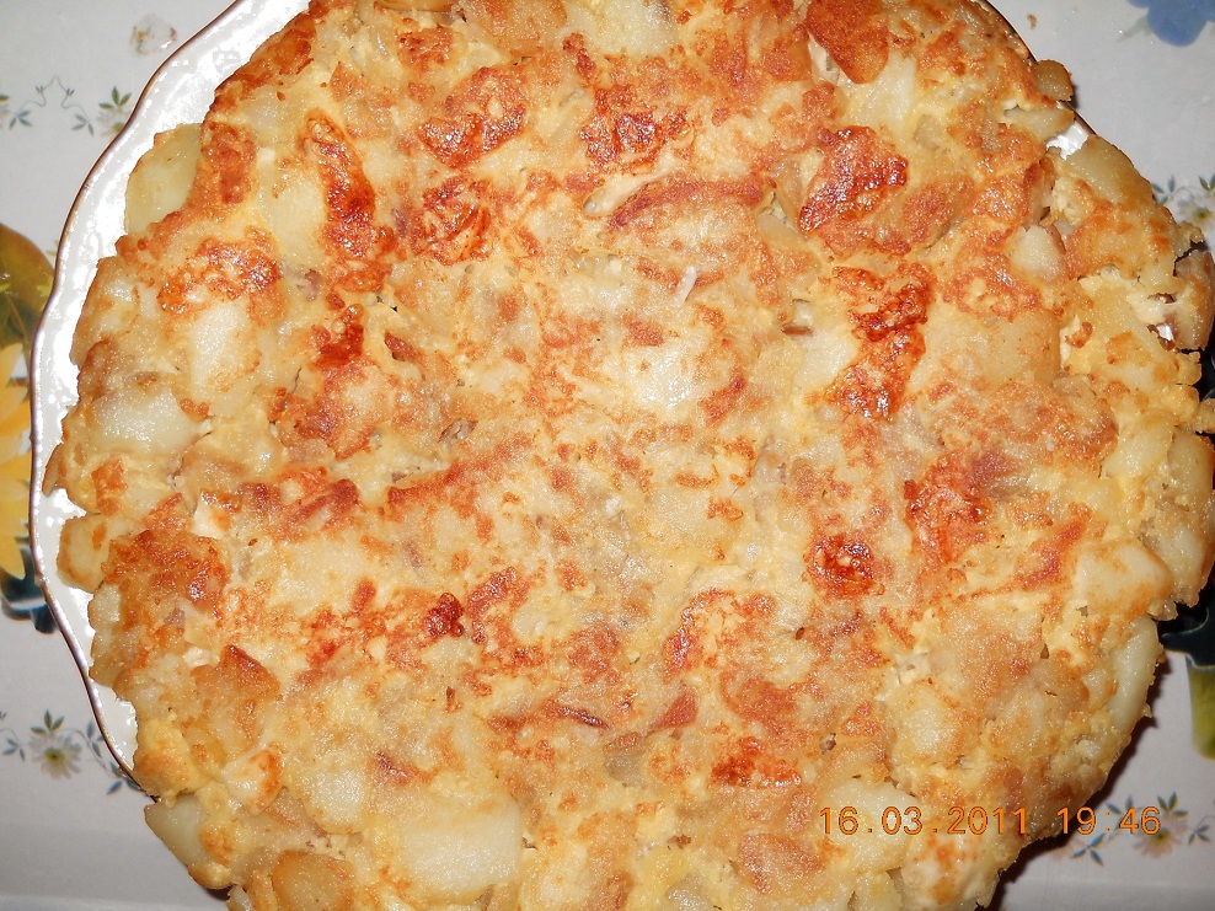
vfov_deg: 35.1
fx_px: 1439
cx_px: 608
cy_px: 456
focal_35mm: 41
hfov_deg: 45.8
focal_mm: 6.72
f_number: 3.1
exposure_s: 1/30
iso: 80
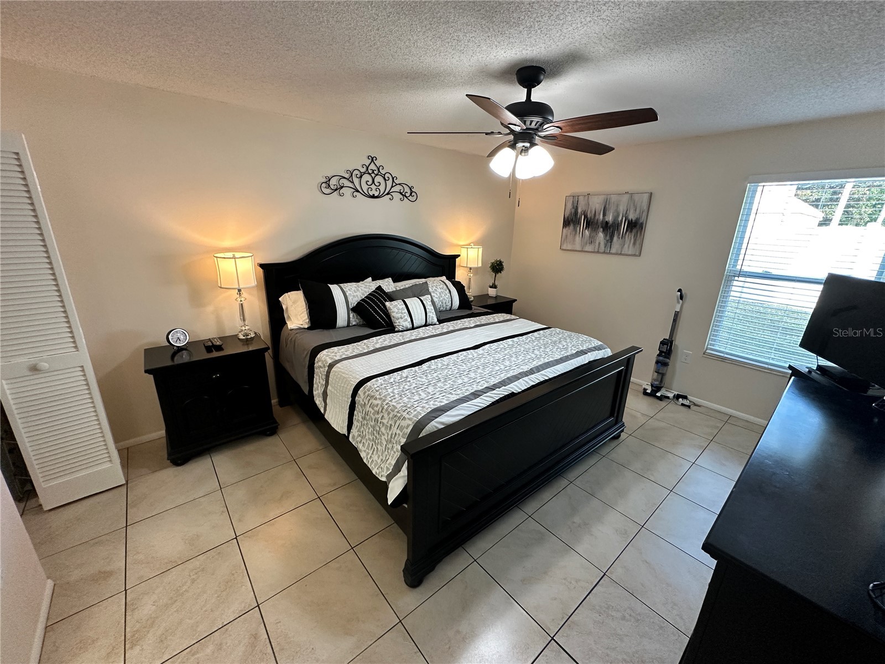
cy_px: 332
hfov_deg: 102.1
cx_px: 442
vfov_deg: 85.7
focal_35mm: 14
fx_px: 358
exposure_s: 1/120
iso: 250
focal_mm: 2.22
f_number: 2.2
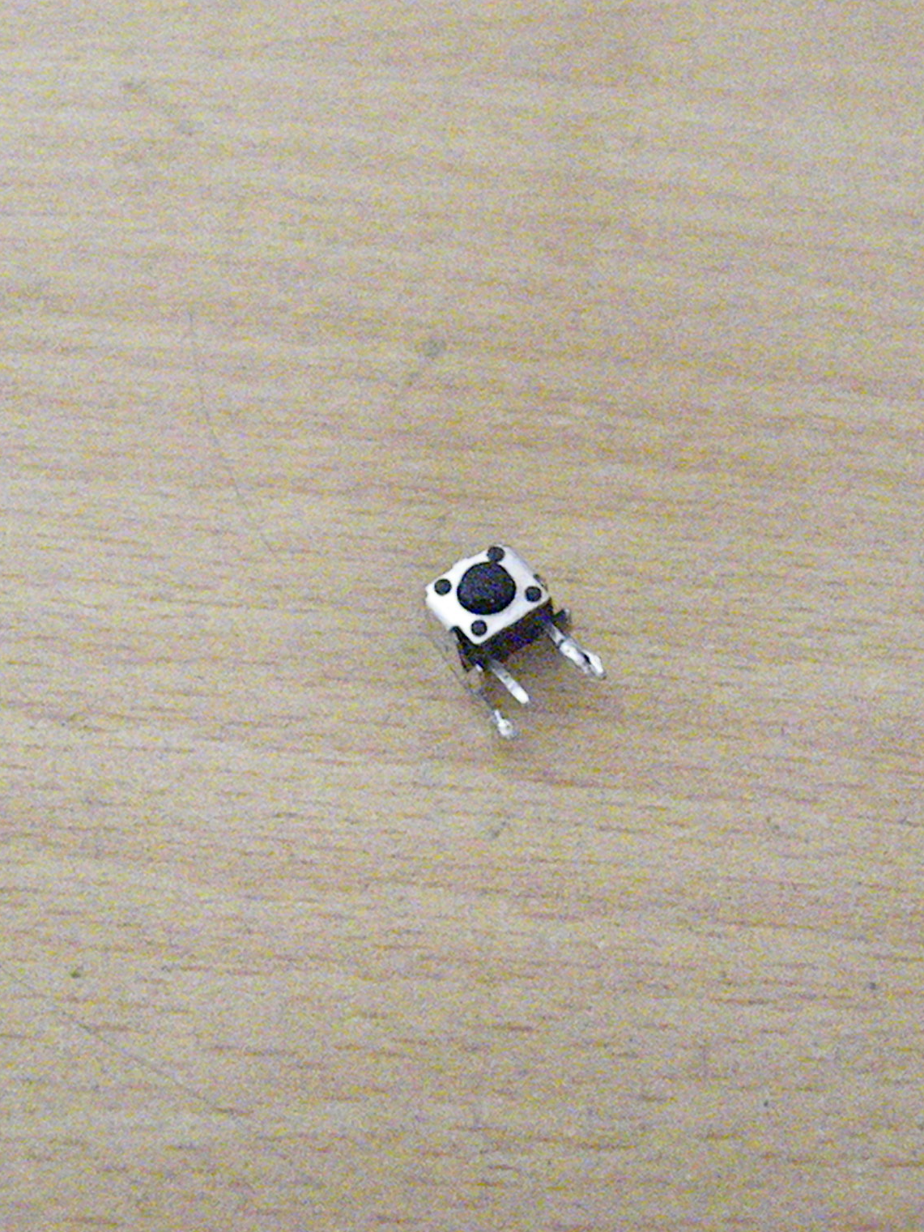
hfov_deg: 40.7
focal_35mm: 35
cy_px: 620
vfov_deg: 52.6
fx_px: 1245
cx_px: 507
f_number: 2.8
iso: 6400
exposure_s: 1/279
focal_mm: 4.6
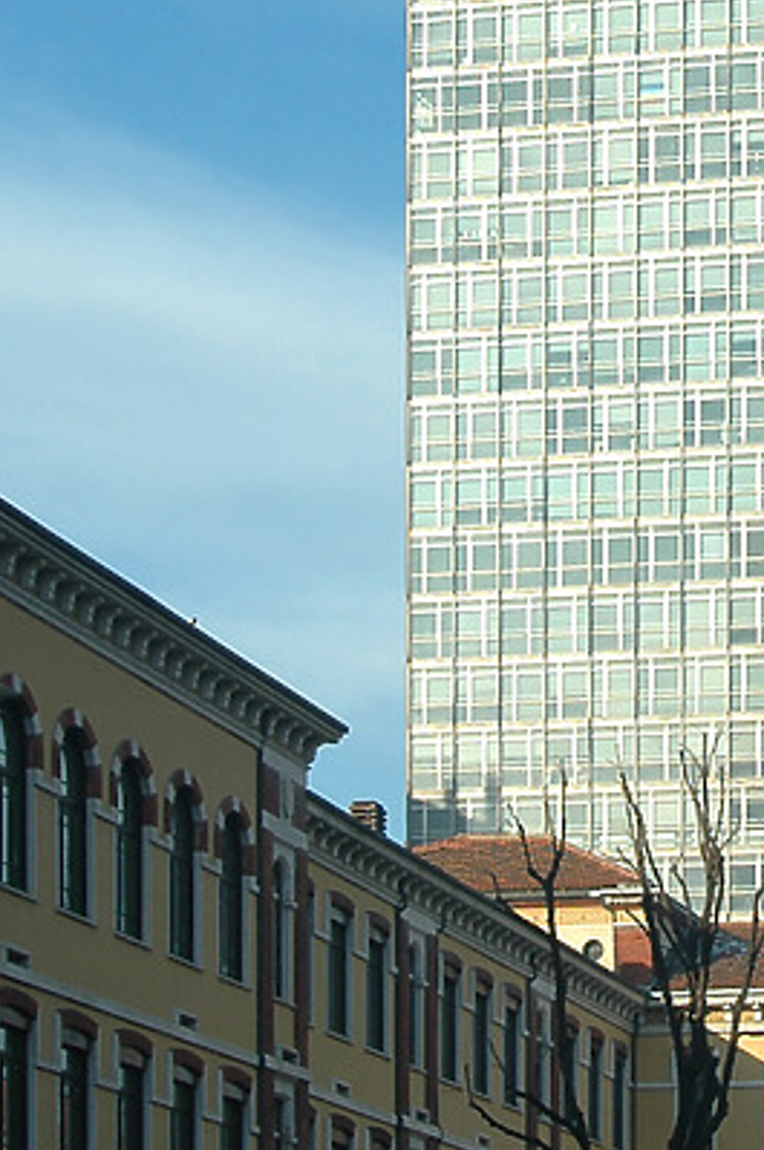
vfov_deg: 20.8
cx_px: 830
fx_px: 3132
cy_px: 542
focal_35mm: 98
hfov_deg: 13.6
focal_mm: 29
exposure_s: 1/250
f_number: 9
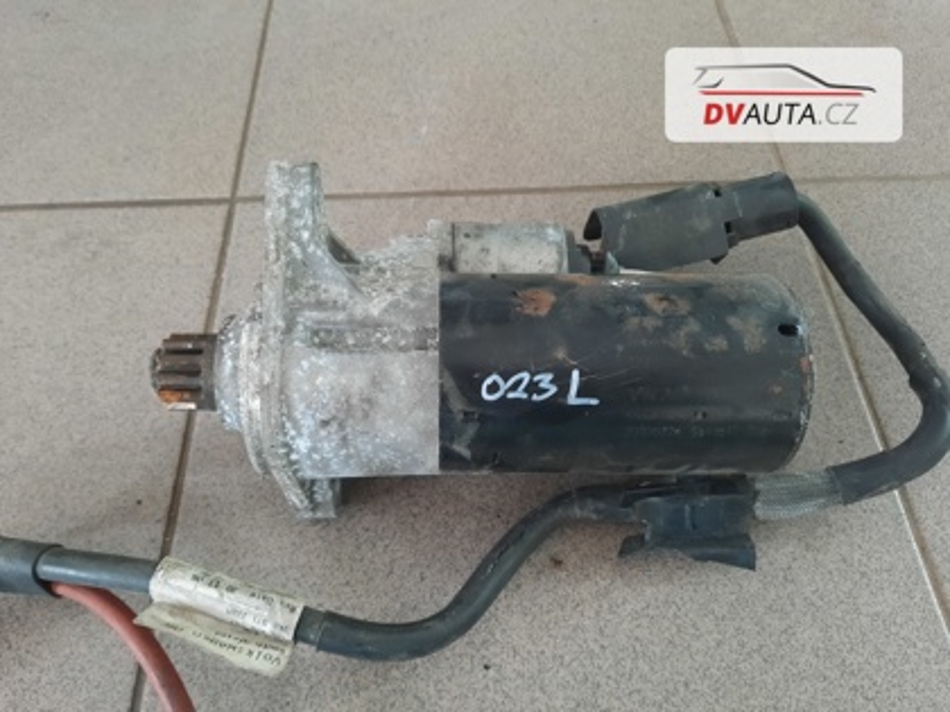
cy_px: 356
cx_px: 475
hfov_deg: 69.4
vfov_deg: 54.9
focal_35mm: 25
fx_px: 686
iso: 250
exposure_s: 1/33
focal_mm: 4.6
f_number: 2
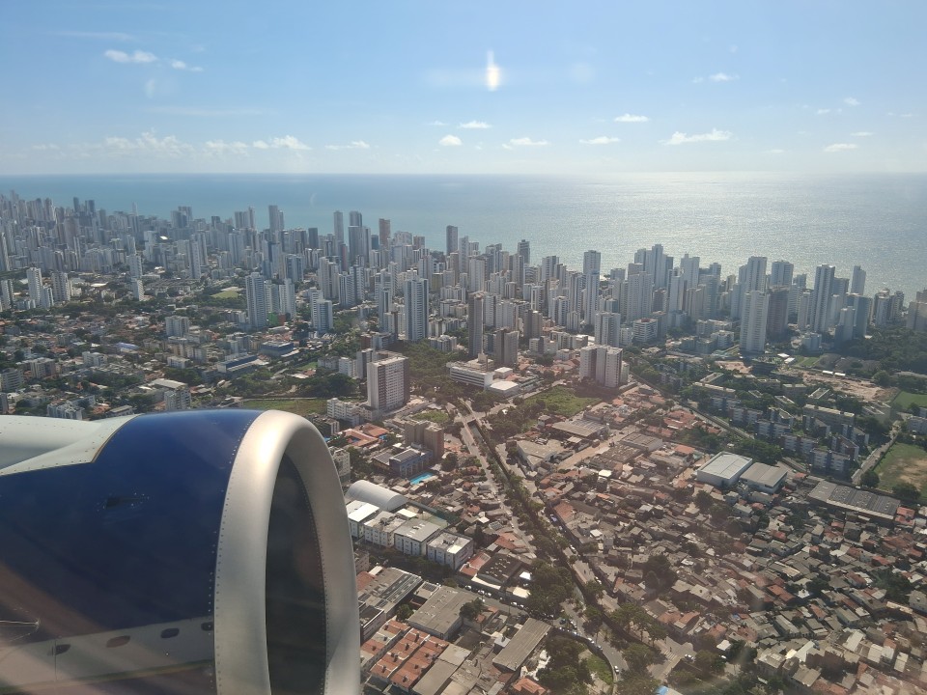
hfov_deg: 67.3
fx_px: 696
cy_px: 348
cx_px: 464
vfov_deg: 53.1
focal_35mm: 26
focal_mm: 3.98
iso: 25
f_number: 1.8
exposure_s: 1/421
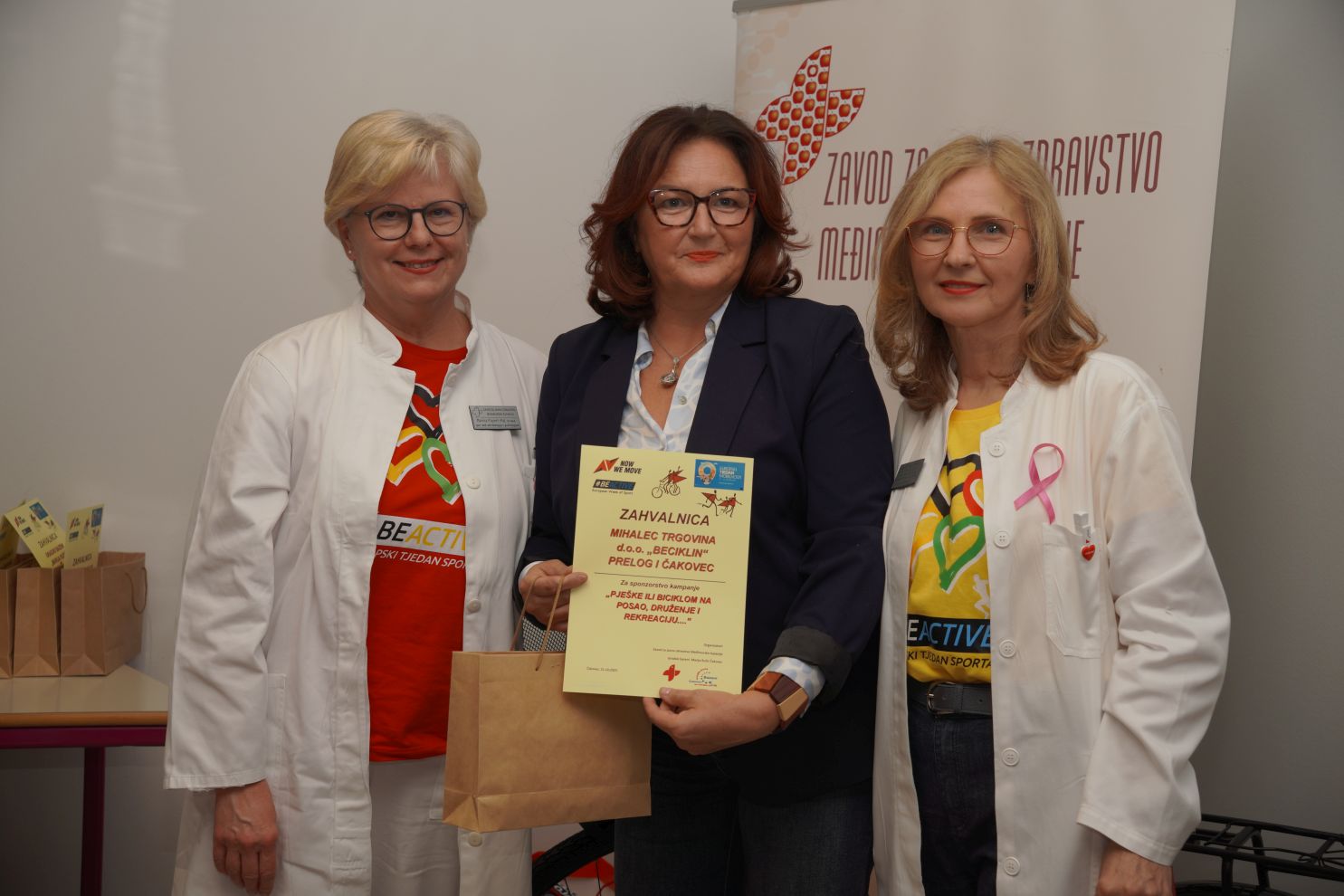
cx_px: 672
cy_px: 448
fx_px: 1769
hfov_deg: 41.6
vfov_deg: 28.4
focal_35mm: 47
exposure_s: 1/200
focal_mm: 31.6
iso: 100
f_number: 4
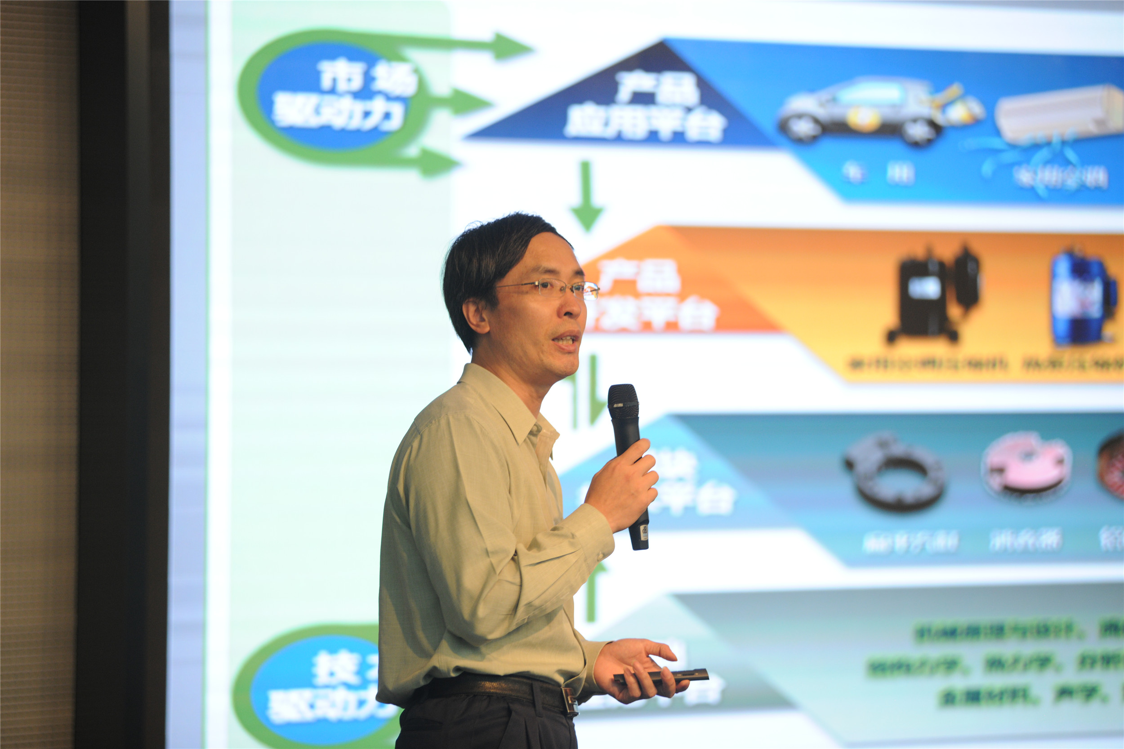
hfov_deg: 14.2
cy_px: 374
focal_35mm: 145
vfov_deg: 9.5
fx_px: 4526
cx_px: 562
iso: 800
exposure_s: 1/100
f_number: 2.8
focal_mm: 145
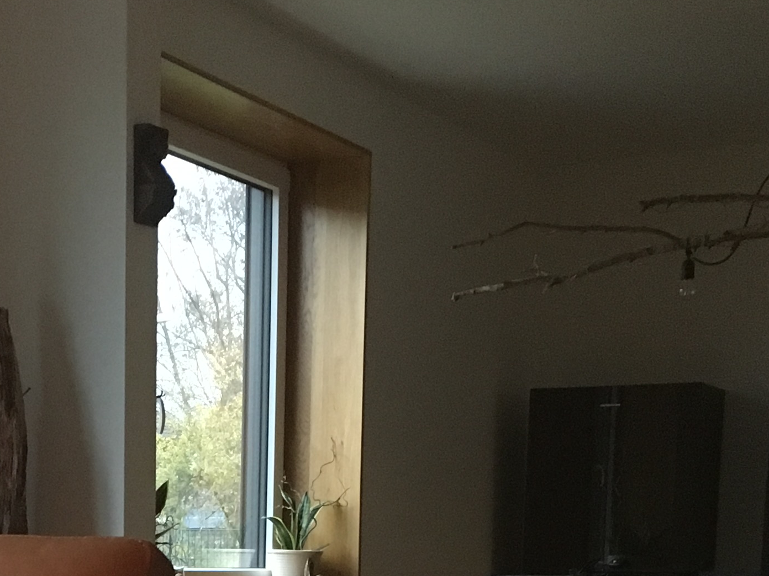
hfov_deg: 23.1
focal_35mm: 84
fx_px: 1866
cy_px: 800
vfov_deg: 16.4
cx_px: 191
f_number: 2.2
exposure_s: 1/17
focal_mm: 4.15
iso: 250
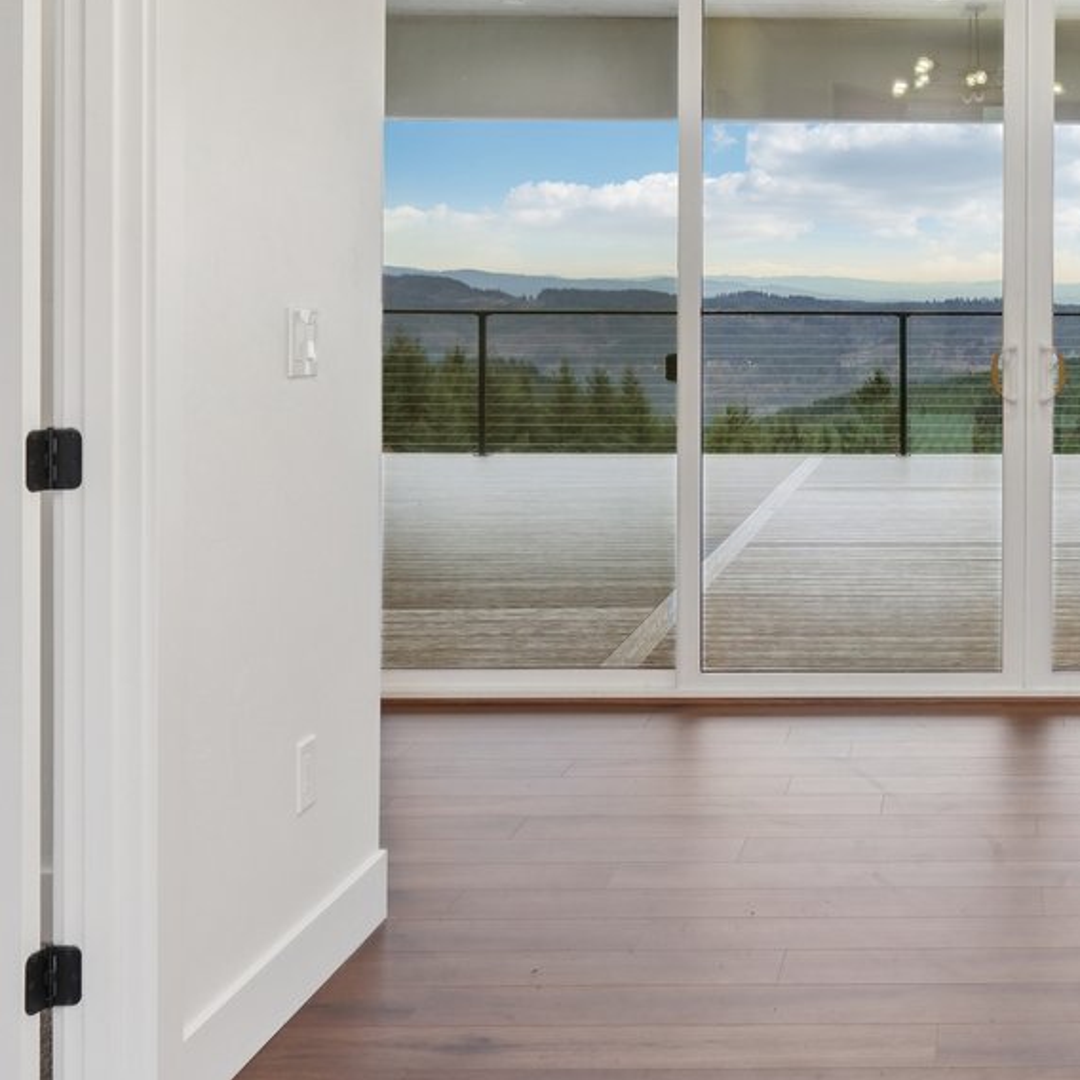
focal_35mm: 49
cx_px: 1063
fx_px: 1730
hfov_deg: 32.1
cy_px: 252
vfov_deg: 33.9
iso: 400
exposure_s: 1/50
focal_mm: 16
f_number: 8
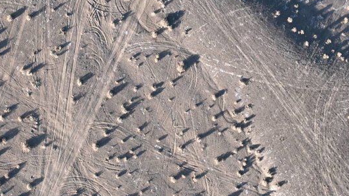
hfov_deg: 35.1
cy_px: -7
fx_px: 546
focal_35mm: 59
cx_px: 117
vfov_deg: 19.7
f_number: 2.8
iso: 100
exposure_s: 1/120
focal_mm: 12.29
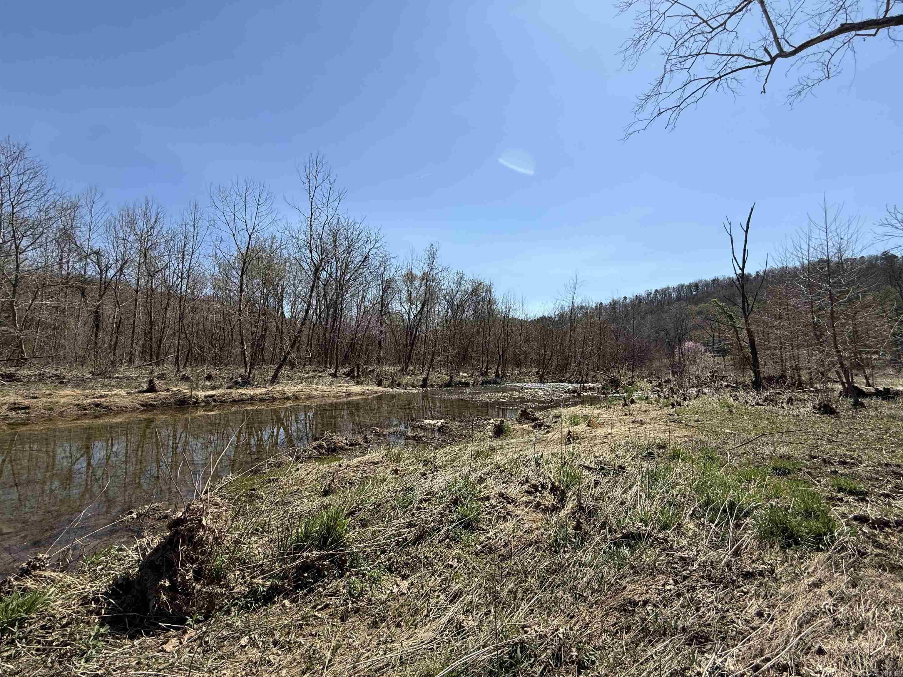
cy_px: 338
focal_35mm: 14
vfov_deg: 85.7
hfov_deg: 102.1
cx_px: 452
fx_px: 365
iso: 50
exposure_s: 1/2320
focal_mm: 2.22
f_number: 2.2
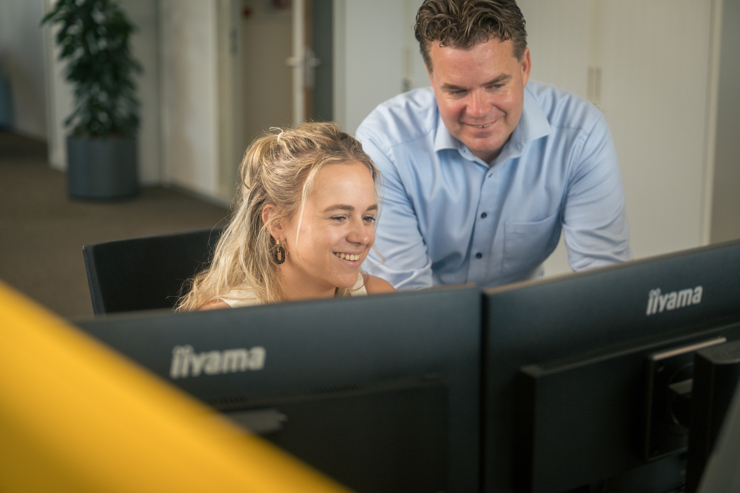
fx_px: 1274
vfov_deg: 21.9
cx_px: 370
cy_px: 246
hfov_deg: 32.4
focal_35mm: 62
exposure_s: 1/320
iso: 400
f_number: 2.8
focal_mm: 62
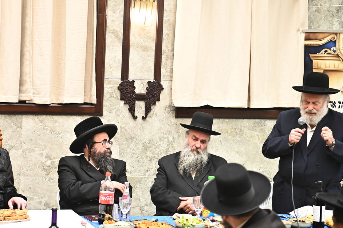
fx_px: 990
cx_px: 138
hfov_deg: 19.6
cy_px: 140
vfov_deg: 13.1
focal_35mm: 104
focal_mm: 70
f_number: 3.5
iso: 1250
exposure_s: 1/200
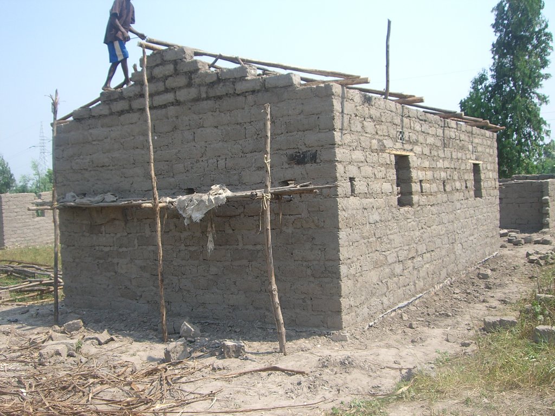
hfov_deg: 49.0
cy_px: 208
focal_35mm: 38
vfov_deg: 37.7
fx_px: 609
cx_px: 278
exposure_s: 1/320
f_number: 4.3
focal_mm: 6.2
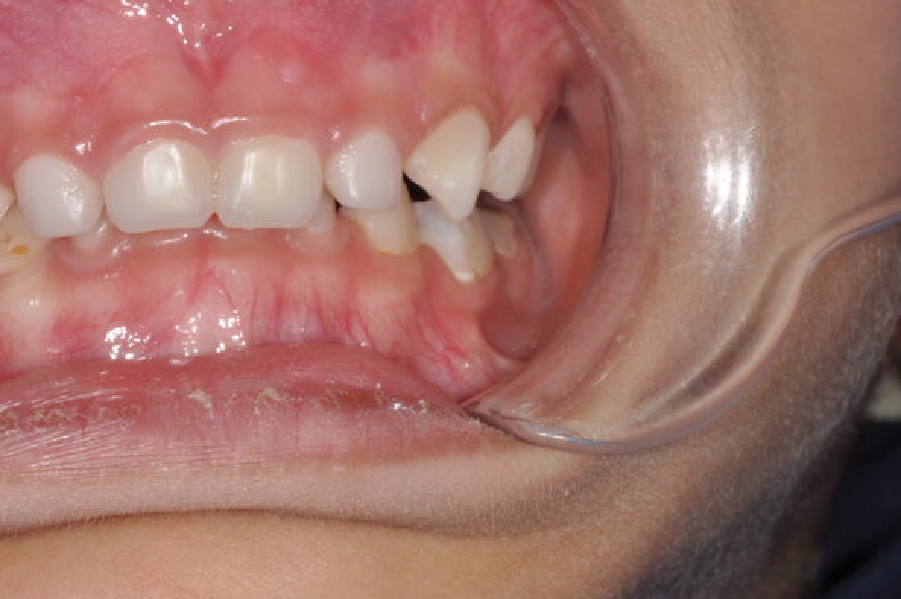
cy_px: 249
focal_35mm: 206
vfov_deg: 6.7
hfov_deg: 10.0
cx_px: 233
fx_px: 5150
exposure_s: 1/200
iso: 200
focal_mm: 90
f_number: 32
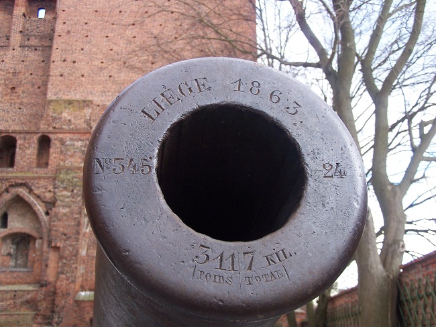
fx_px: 604
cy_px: 164
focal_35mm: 48
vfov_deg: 30.2
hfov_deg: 39.7
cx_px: 218
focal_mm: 8
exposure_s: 1/125
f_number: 3.2
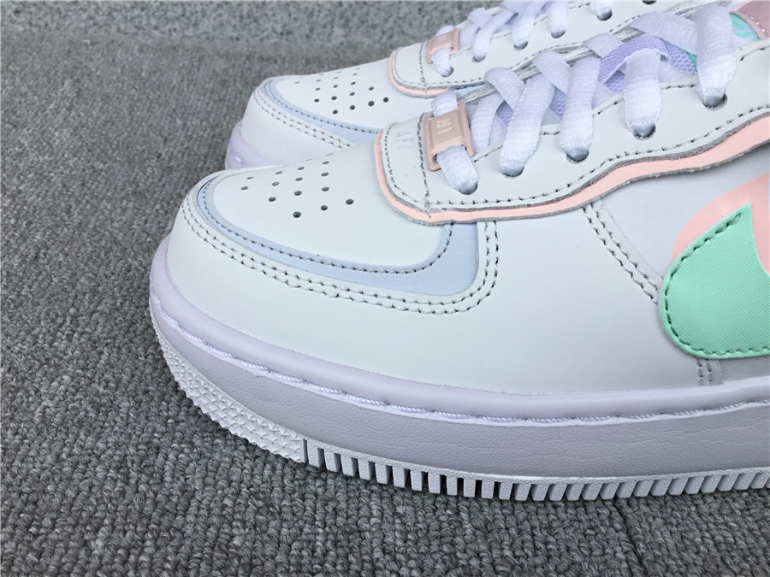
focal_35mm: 31
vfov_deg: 45.4
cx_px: 385
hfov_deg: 58.4
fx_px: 690
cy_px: 288
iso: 25
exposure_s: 1/617
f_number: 2.4
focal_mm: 3.3
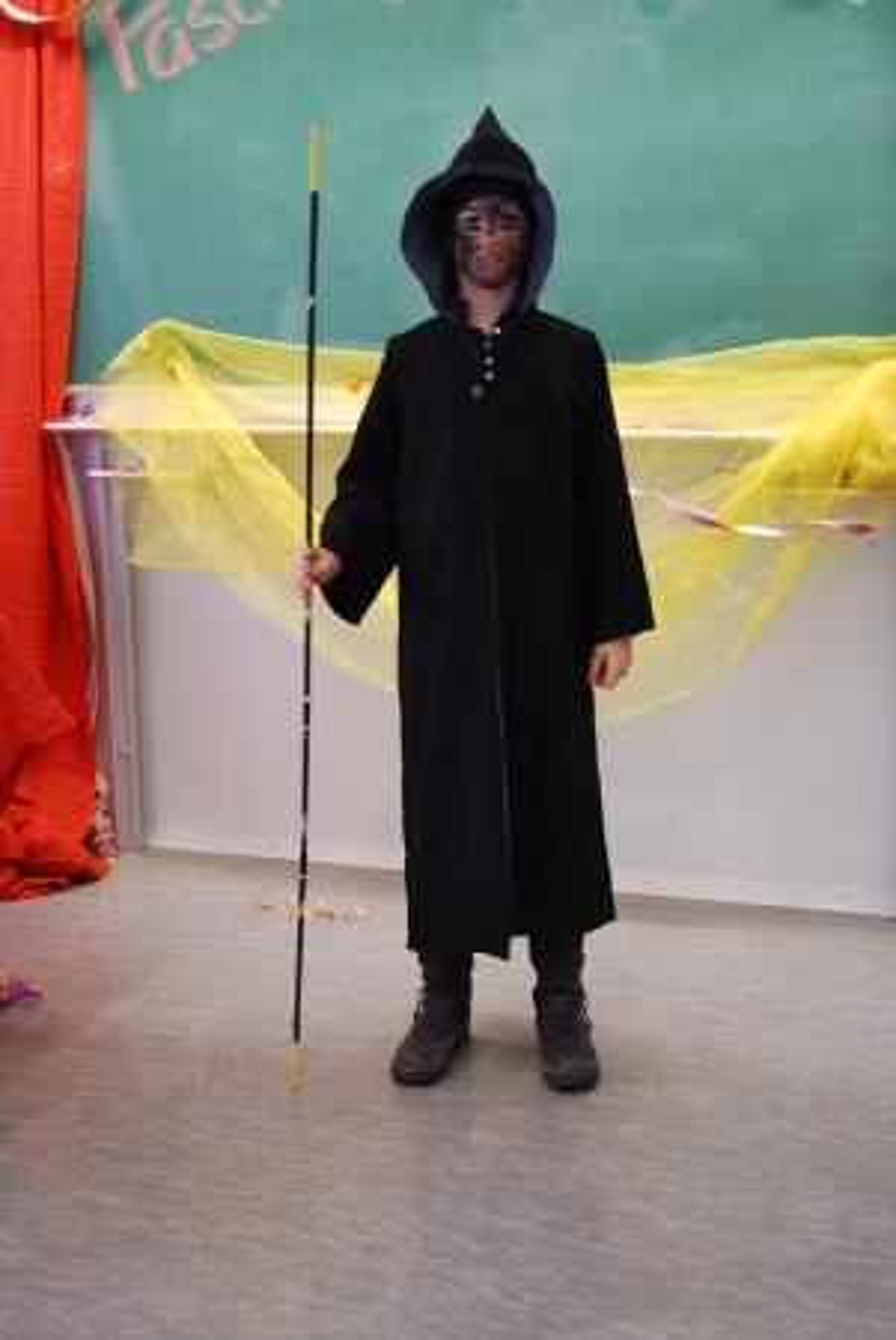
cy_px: 670
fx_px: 1732
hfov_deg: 29.0
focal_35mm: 46
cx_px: 448
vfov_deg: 42.3
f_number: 4.5
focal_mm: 31
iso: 280
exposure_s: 1/30
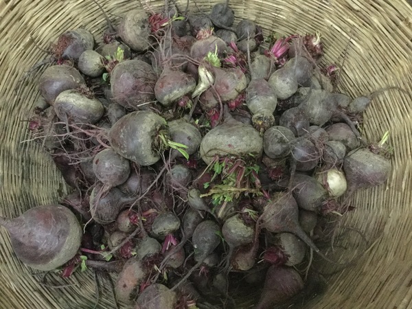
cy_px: 154
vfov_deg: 45.4
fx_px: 369
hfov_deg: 58.4
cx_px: 206
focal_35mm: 31
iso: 800
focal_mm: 3.3
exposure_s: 1/17
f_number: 2.4
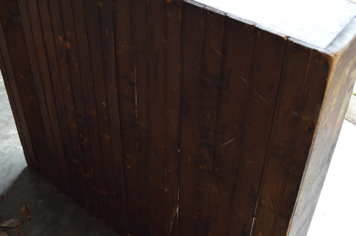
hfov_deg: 43.0
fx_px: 451
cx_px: 154
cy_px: 83
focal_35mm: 46
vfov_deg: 29.2
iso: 1800
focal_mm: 23
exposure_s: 1/60
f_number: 3.8
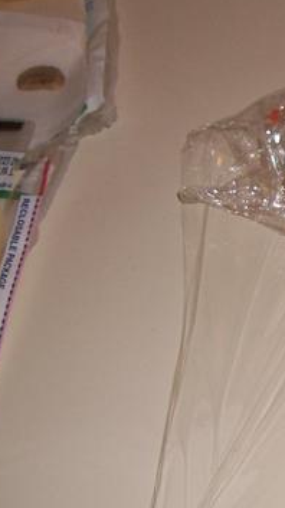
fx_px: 1198
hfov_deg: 12.1
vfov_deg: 23.9
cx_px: 557
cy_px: 258
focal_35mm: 89
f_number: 2.9
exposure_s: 1/60
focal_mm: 5.7
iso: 80
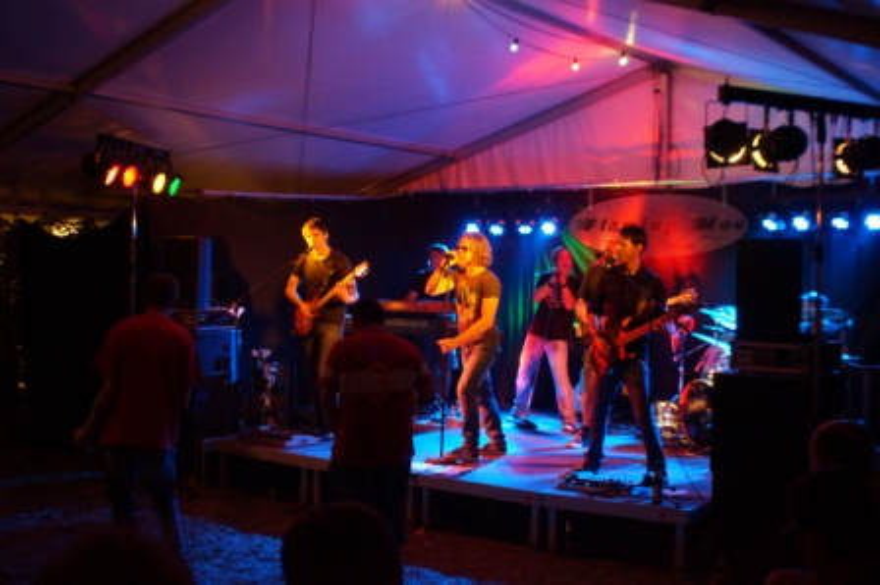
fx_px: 1026
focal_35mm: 42
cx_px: 440
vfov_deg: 31.8
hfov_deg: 46.4
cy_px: 292
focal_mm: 28
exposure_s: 1/60
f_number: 4
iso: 3200
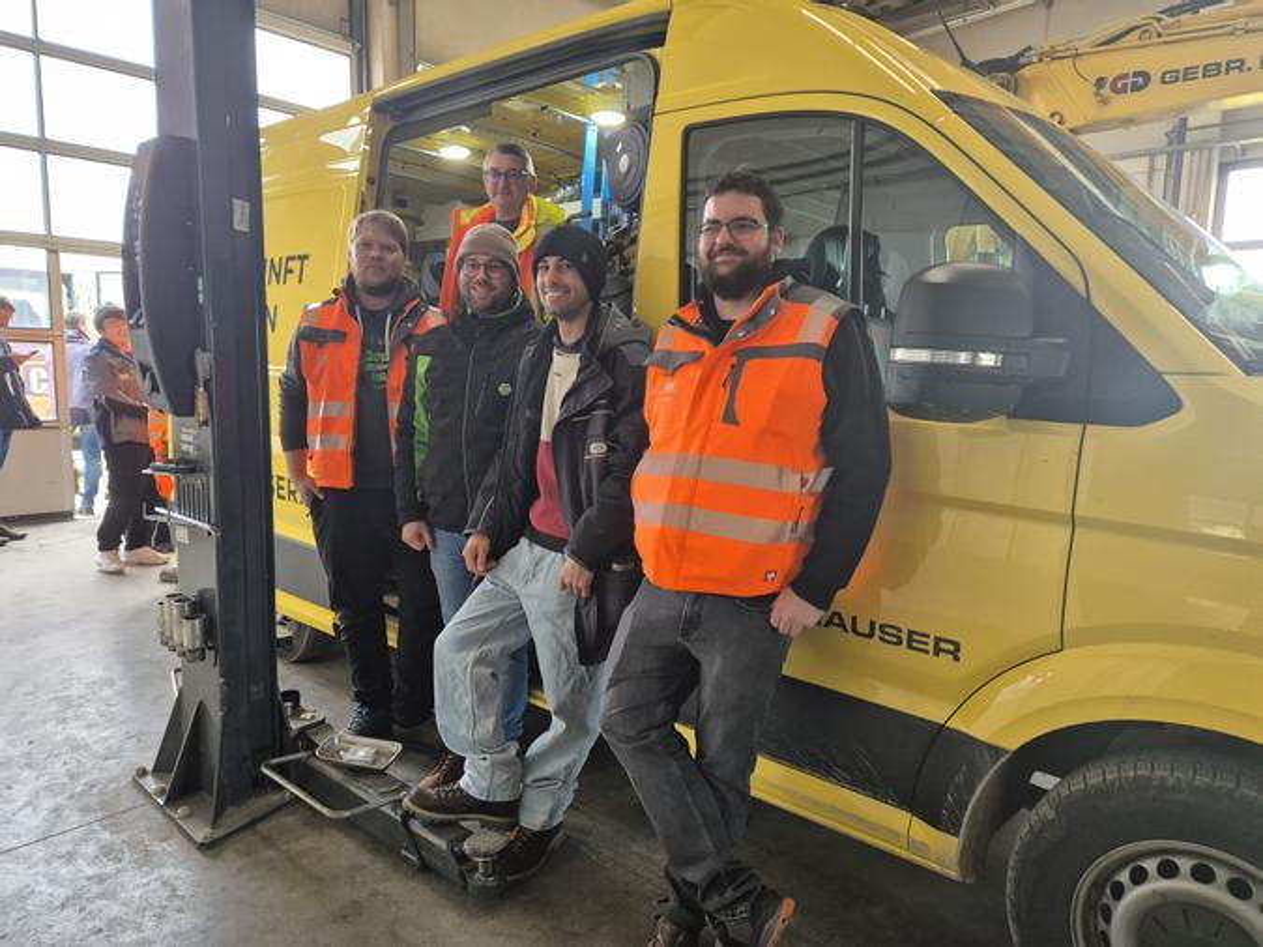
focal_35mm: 23
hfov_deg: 73.9
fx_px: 839
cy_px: 474
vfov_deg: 58.9
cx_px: 632
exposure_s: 1/100
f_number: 1.8
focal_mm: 5.4
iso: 500
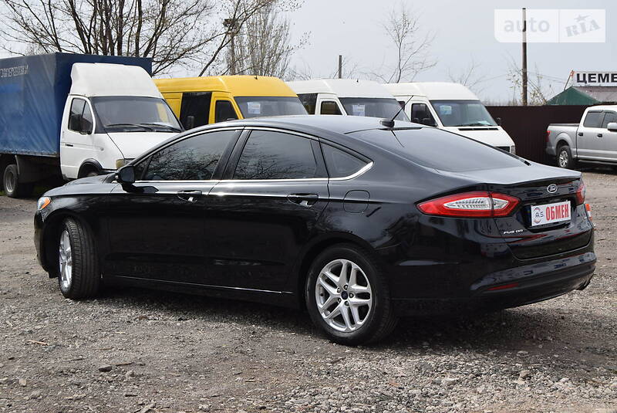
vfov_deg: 21.6
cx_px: 308
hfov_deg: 31.9
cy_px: 206
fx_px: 1081
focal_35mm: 63
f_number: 9
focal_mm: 42
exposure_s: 1/320
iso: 200
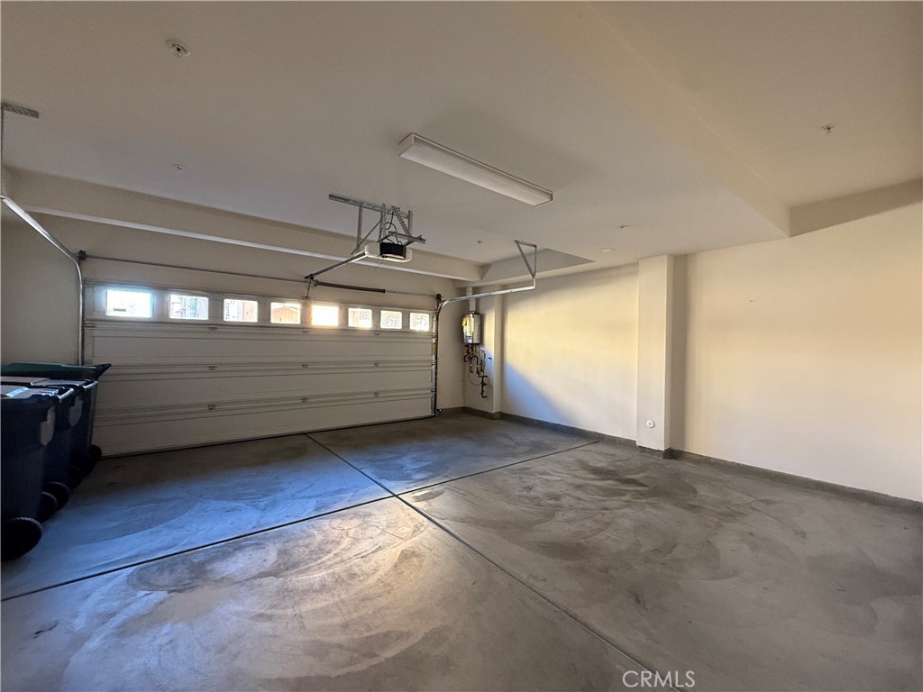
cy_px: 346
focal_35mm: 14
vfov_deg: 85.7
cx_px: 462
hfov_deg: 102.1
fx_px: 373
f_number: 2.2
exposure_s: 1/60
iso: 400
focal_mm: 2.22
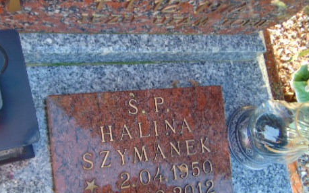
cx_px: 134
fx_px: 312
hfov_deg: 52.6
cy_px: 130
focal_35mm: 37
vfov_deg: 34.1
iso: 80
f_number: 3
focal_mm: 4.5
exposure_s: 1/50
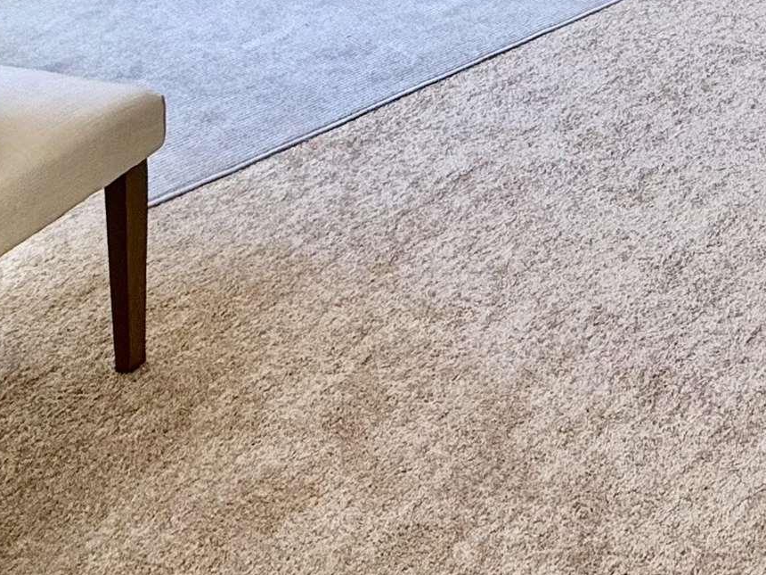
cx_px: 887
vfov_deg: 21.4
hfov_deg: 32.5
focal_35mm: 50
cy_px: -406
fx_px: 1106
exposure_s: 1/120
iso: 64
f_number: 2.2
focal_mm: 2.22
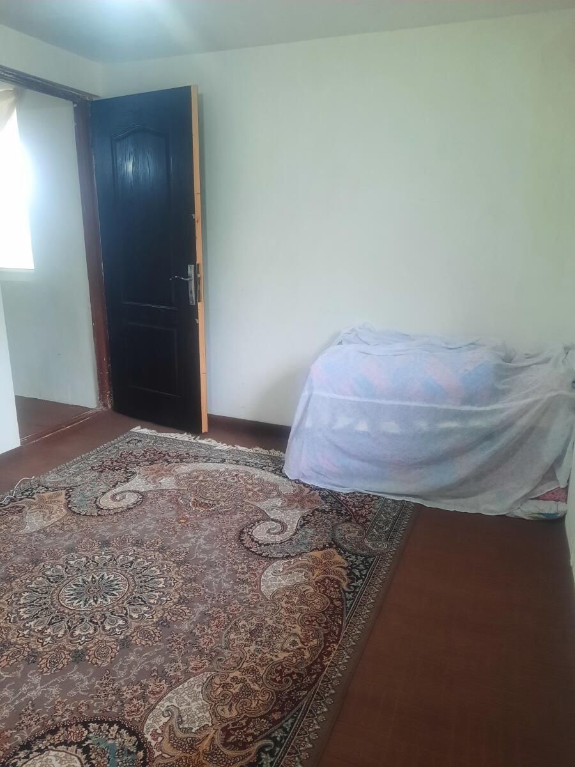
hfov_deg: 54.9
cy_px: 384
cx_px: 288
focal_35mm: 25
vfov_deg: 69.4
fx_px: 554
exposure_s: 1/50
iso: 250
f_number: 2
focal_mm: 4.6
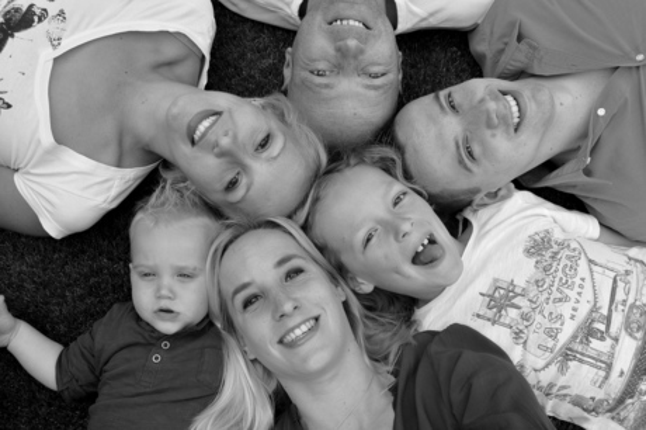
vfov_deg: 36.8
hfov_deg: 53.2
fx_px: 646
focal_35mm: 36
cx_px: 323
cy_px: 215
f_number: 6.3
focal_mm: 24
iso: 100
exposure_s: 1/100
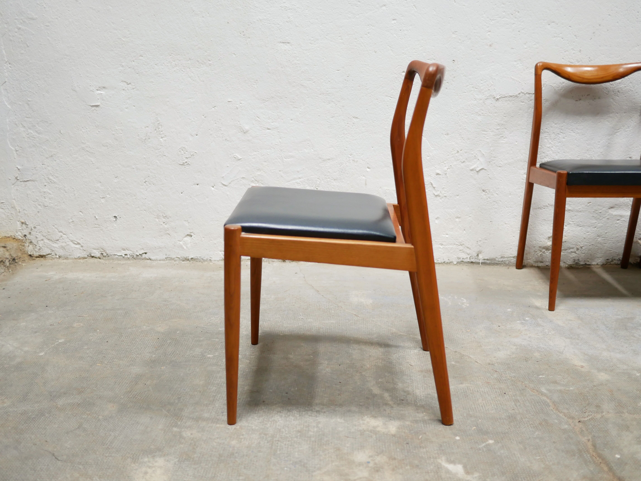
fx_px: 741
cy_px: 240
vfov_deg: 36.0
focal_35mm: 40
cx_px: 320
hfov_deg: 46.8
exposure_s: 1/60
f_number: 1.7
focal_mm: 20
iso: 500
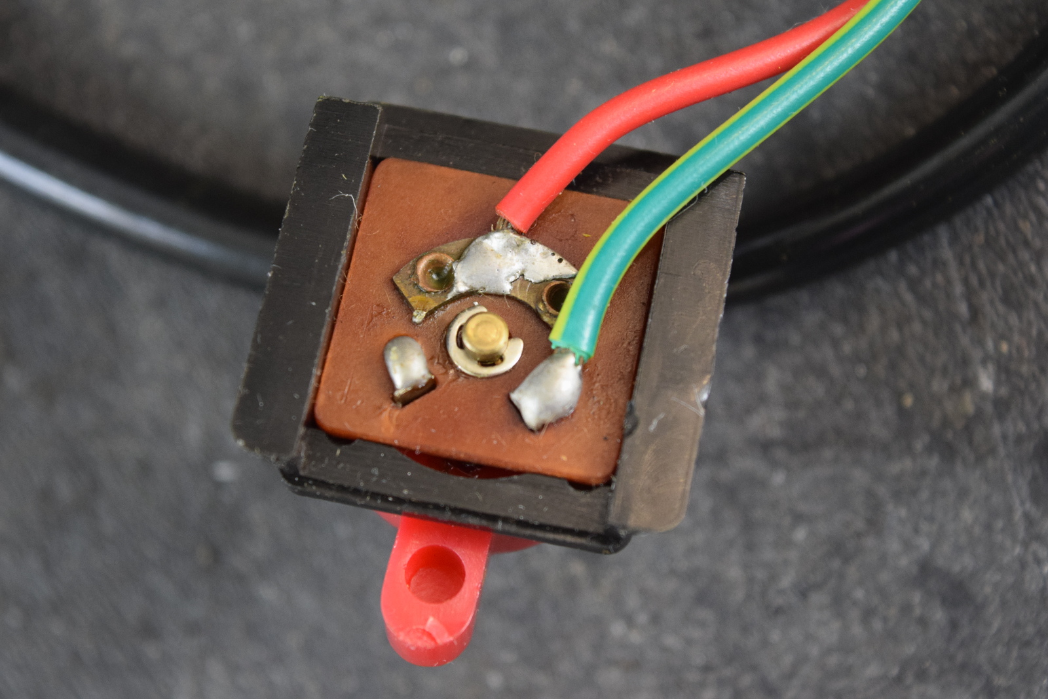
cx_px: 524
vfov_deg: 16.6
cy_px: 350
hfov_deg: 24.6
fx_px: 2402
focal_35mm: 82
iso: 1250
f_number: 5.6
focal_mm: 55
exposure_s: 1/125
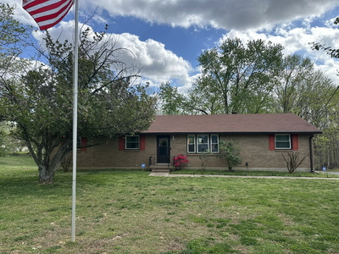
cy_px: 127
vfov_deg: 56.8
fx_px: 235
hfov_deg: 71.6
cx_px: 170
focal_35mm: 24
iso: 80
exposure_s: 1/3247
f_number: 1.78
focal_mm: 6.86
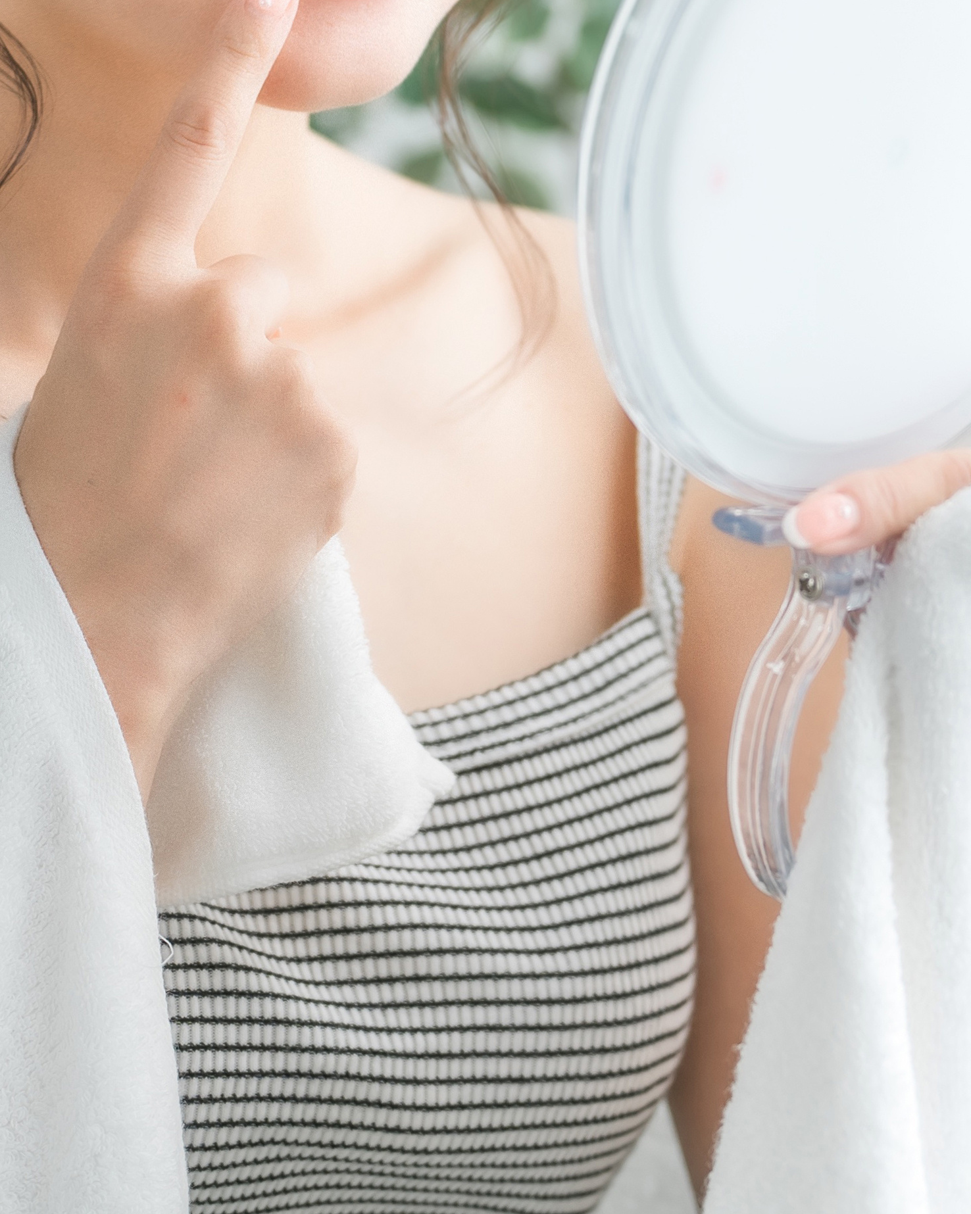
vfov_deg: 8.0
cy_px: 34
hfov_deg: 6.4
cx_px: 435
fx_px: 8624
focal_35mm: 240
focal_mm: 81
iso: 100
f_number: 3.2
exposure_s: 1/160
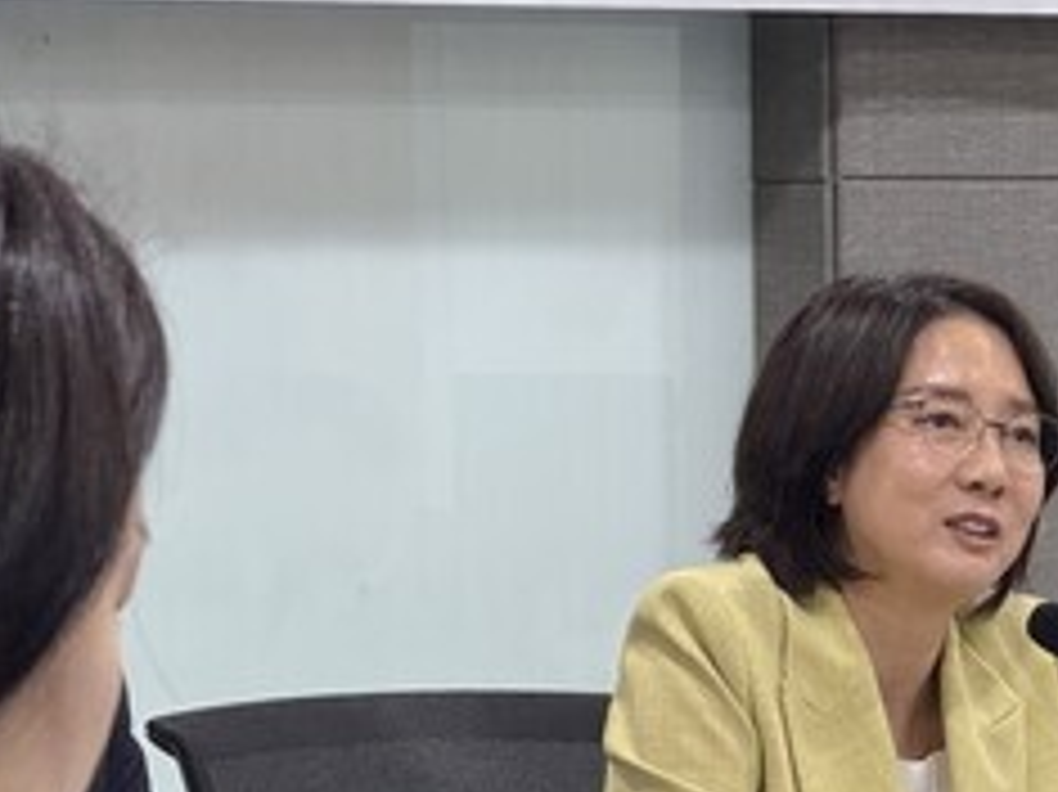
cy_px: 598
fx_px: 9378
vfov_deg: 4.8
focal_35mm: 307
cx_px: 1076
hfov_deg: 6.4
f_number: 2.8
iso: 250
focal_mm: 15.66
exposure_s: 1/60
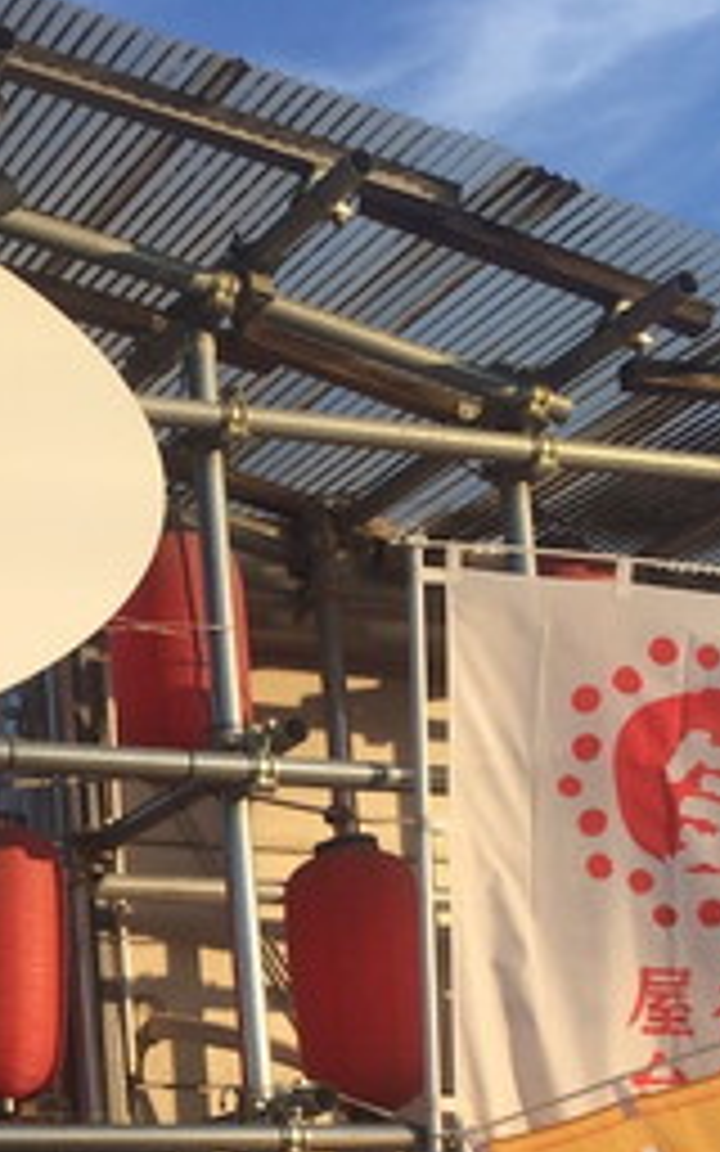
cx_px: -220
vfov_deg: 25.9
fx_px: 2417
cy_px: 1058
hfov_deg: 16.0
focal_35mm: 77
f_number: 2.2
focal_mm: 4.15
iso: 32
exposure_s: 1/1109
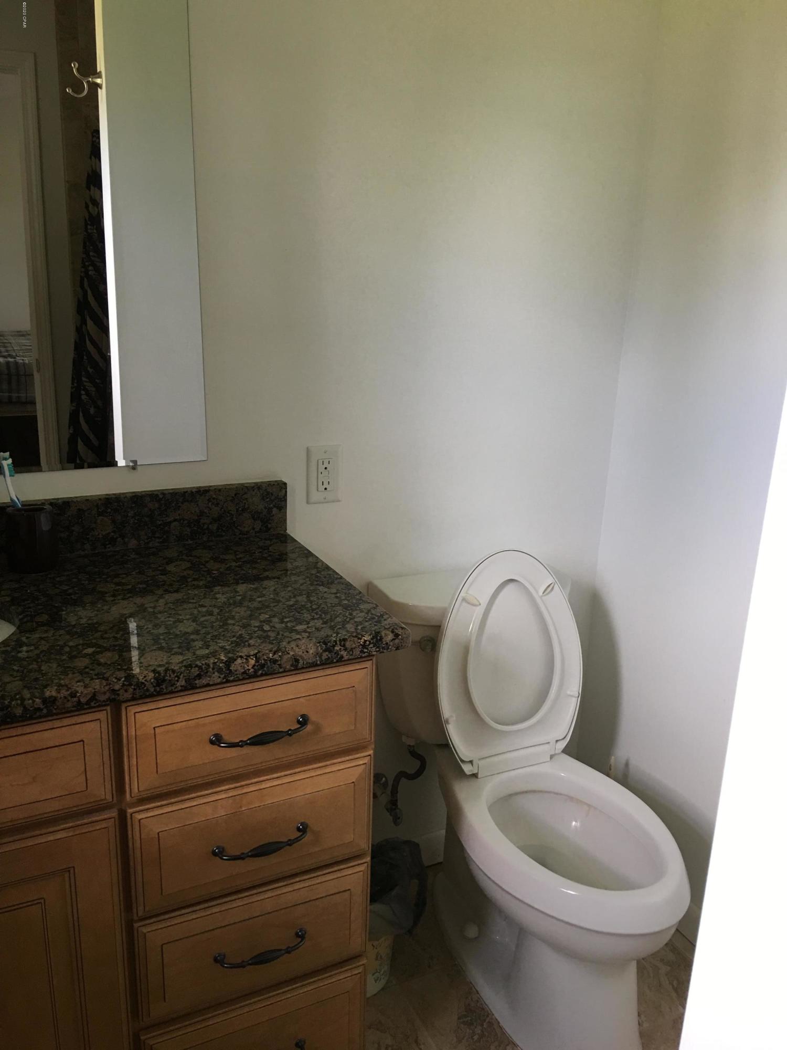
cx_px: 394
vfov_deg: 61.7
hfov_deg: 48.2
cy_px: 525
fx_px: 879
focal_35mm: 29
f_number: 2.2
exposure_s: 1/15
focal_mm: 4.15
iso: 40
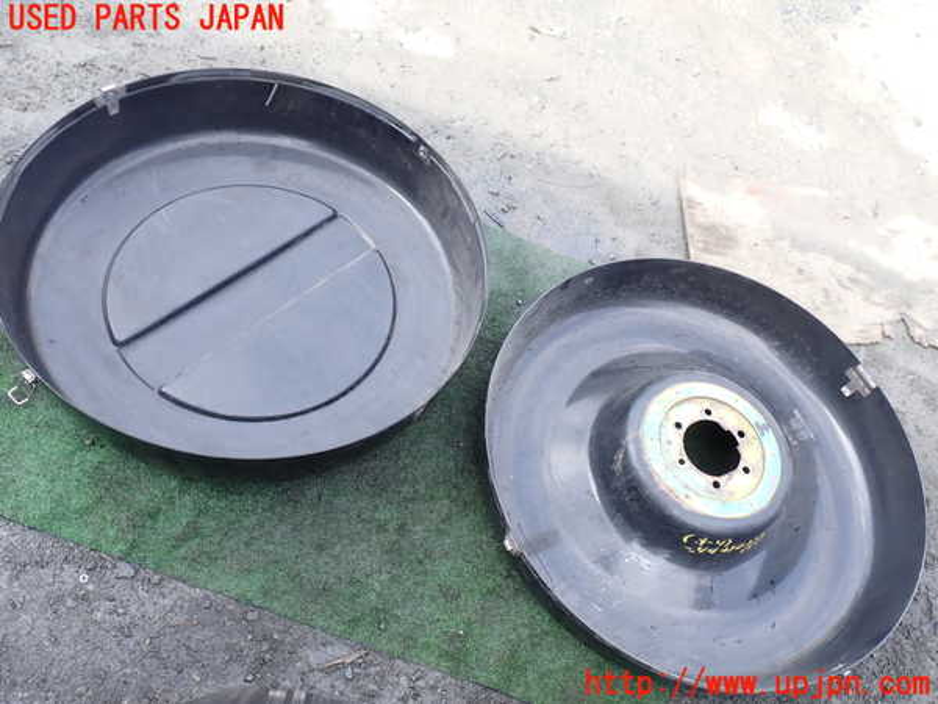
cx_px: 469
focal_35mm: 30
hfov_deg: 60.0
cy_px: 352
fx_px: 813
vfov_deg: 46.8
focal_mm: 5.4
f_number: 3.2
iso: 100
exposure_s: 1/160
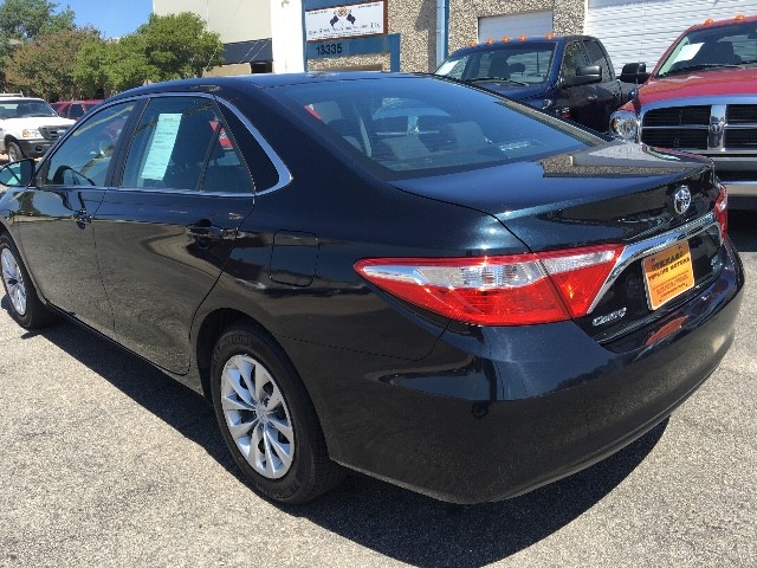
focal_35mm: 29
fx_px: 634
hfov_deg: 61.7
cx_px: 378
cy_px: 284
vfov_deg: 48.2
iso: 25
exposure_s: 1/785
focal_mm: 4.15
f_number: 2.2
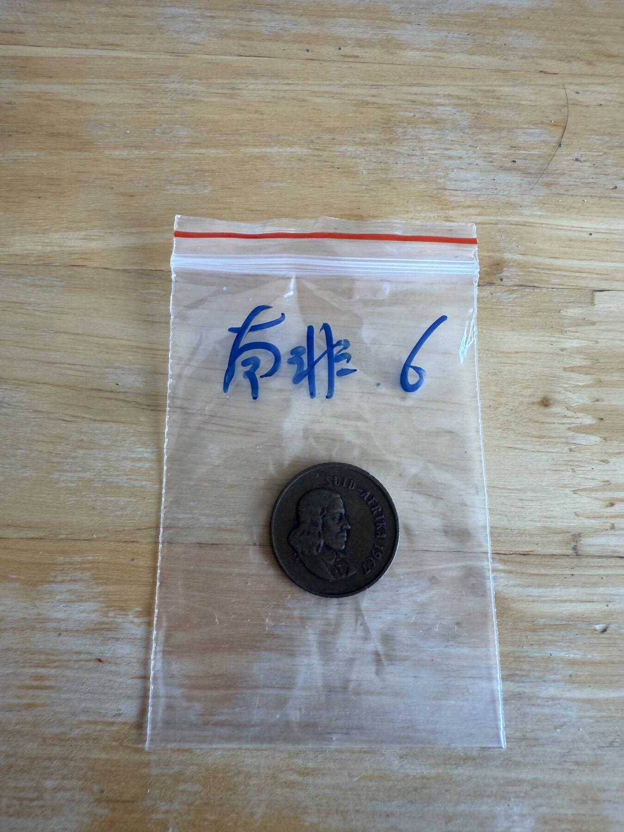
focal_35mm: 24
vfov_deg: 71.6
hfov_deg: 56.8
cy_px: 416
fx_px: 577
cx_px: 312
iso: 40
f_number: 2.2
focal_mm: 2.22
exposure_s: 1/99
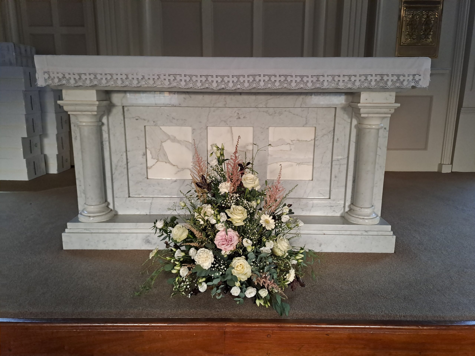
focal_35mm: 25
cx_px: 238
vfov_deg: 54.9
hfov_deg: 69.4
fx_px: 343
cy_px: 178
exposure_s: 1/20
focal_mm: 4.65
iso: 400
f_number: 1.8
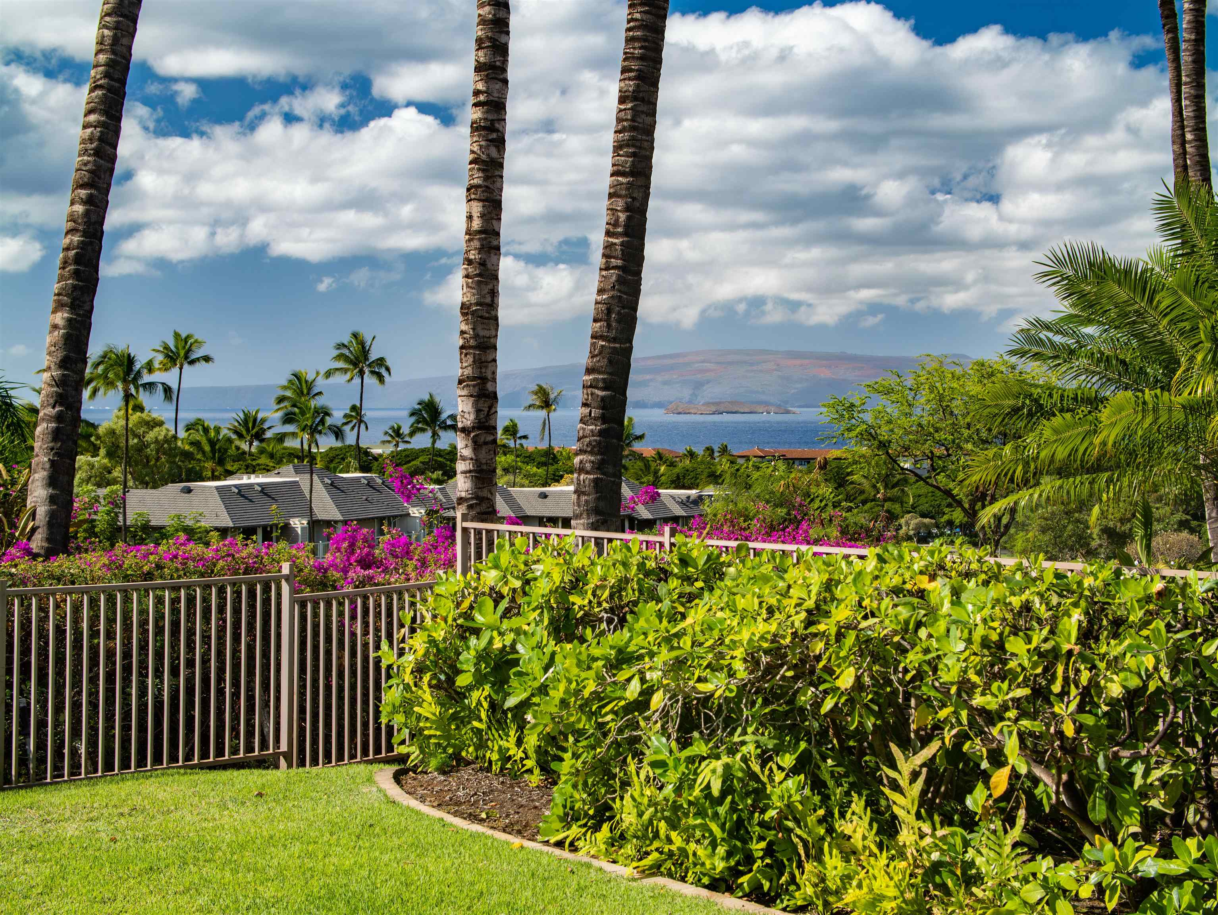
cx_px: 609
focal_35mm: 72
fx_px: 2535
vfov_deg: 20.5
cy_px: 458
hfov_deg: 27.0
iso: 400
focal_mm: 36
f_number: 8
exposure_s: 1/400
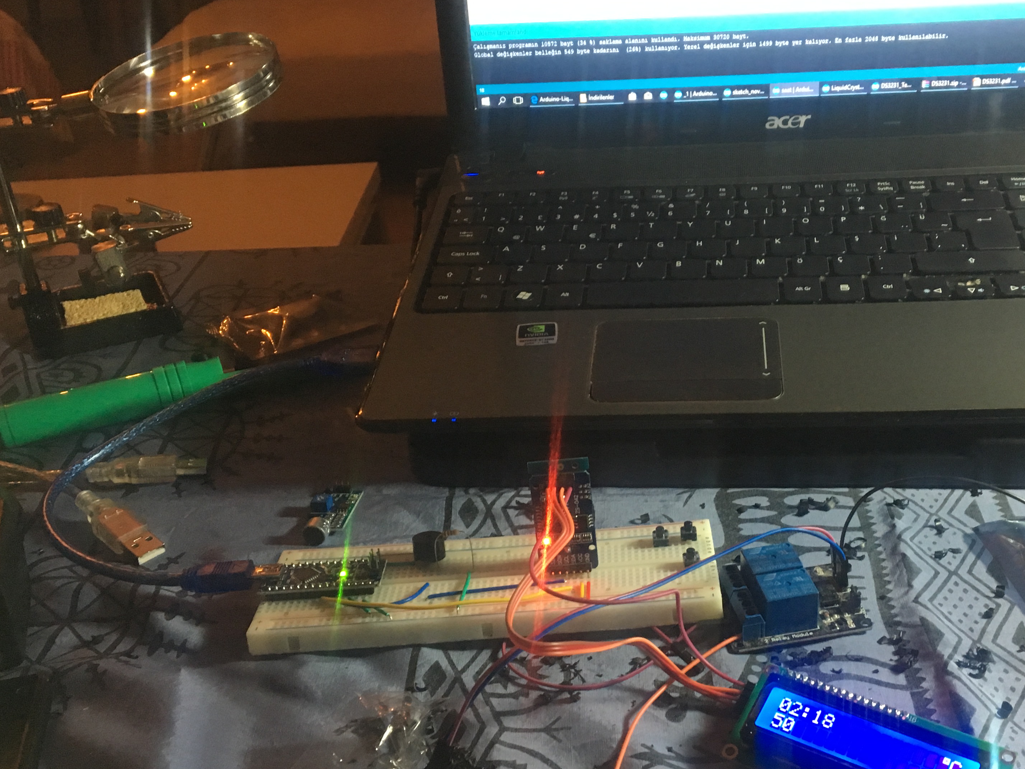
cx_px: 644
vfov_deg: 35.0
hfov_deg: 45.4
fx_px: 1214
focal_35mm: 41
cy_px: 454
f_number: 2.2
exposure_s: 1/33
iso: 200
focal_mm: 4.15
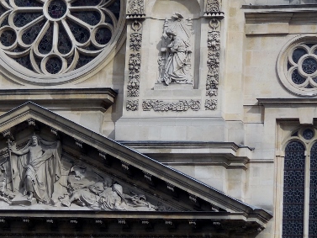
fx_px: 2318
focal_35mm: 253
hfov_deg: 7.8
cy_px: 46
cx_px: 50
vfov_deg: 5.9
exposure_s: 1/640
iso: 125
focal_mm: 26.8
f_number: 5.4
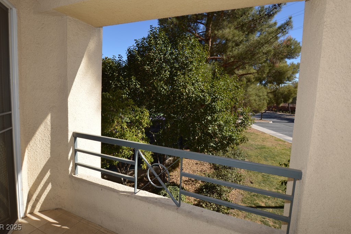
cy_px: 110
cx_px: 175
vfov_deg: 68.7
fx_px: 171
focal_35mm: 18
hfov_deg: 91.5
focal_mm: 11
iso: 100
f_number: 8
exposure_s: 1/200
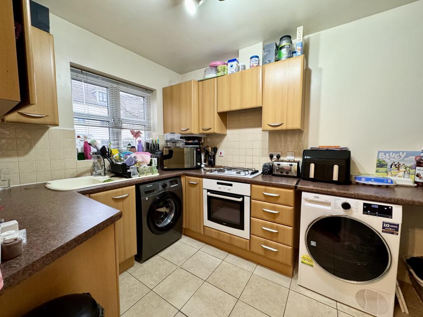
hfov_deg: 102.1
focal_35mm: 14
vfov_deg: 85.7
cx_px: 212
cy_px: 158
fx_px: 171
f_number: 2.2
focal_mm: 2.22
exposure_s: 1/50
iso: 400
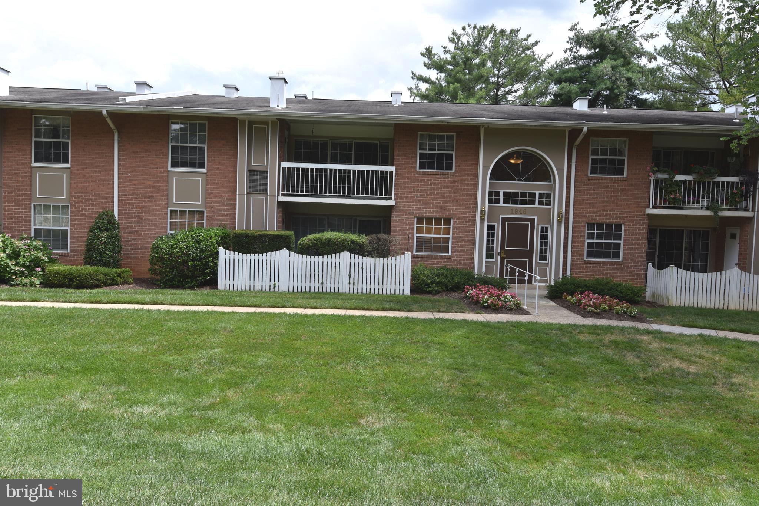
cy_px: 253
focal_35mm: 29
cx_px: 380
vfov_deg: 45.0
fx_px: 612
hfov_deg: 63.6
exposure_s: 1/250
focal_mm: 29
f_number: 8
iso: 220
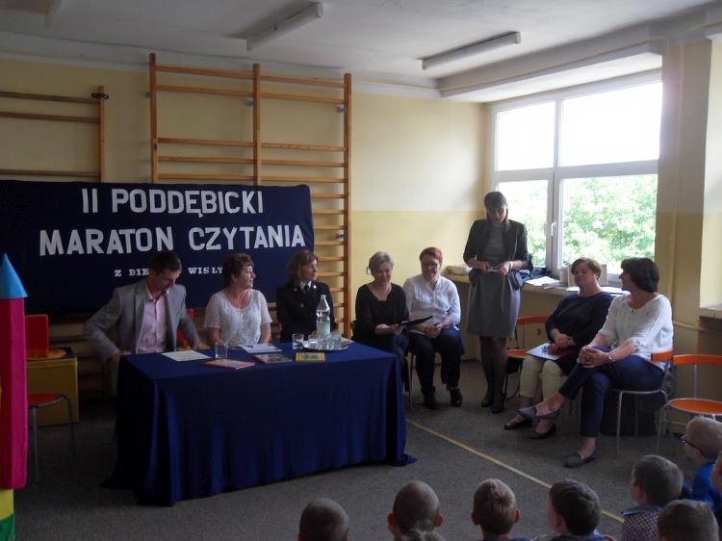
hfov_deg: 52.6
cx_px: 361
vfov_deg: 40.7
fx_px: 730
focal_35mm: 35
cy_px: 270
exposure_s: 1/45
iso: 100
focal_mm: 6.3
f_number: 3.5
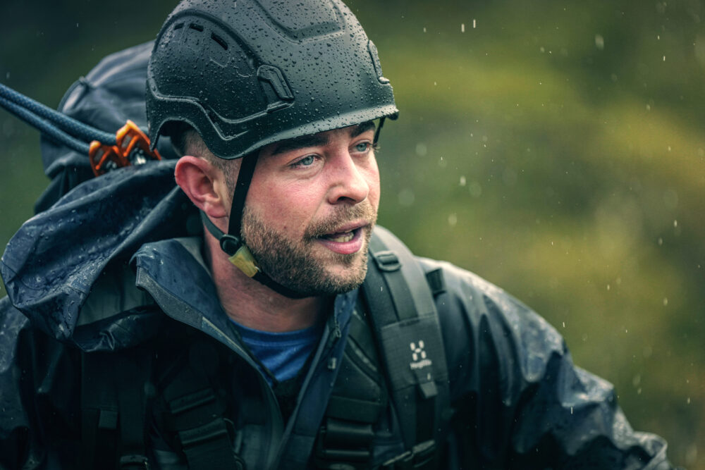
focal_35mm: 200
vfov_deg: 6.9
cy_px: 235
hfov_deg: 10.3
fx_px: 3917
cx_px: 352
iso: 800
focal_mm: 200
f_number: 2.8
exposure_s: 1/1000
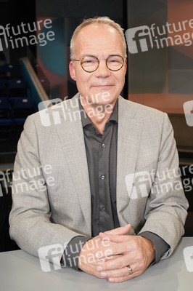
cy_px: 146
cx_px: 96
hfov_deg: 34.2
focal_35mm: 39
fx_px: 314
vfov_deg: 49.6
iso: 2000
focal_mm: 39
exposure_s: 1/125
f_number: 5.6
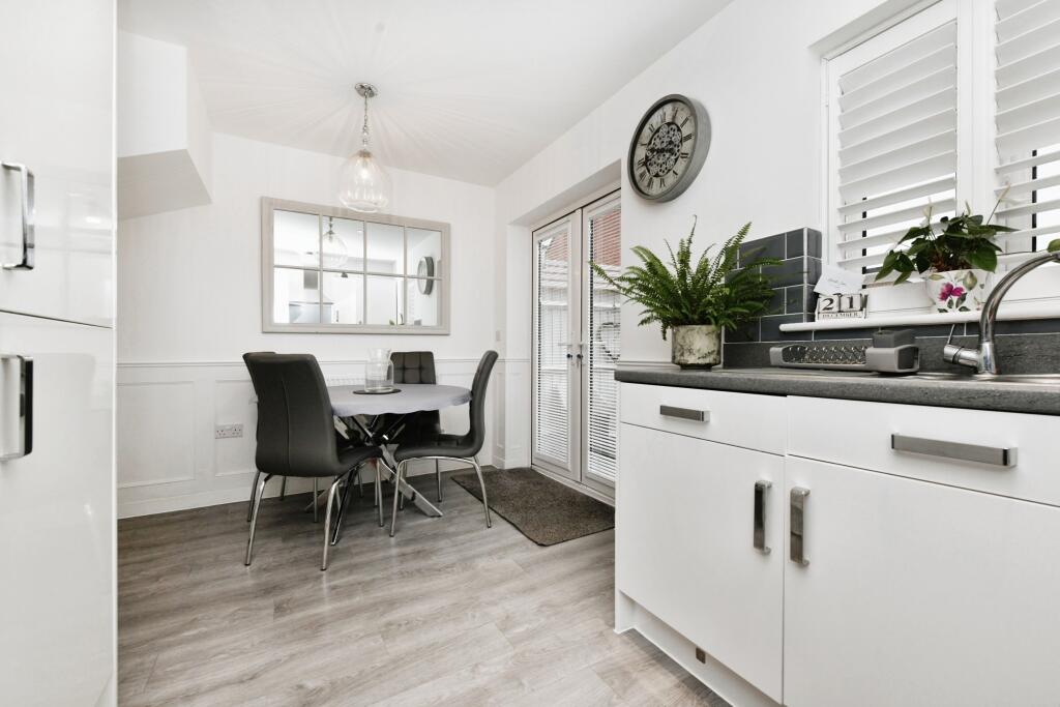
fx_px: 442
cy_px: 354
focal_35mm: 15
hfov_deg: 100.4
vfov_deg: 77.3
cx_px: 530
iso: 800
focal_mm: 15
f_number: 10
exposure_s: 1/60
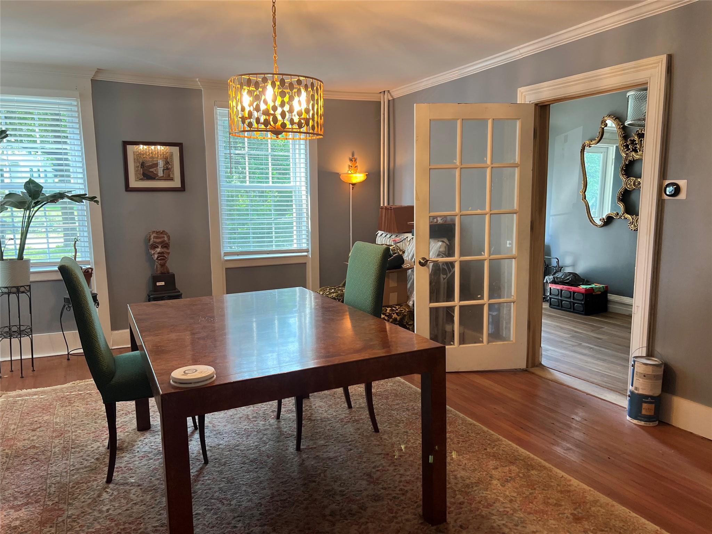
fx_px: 535
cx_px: 356
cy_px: 267
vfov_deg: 53.1
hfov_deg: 67.3
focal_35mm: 26
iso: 100
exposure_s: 1/120
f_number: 1.5
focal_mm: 5.7
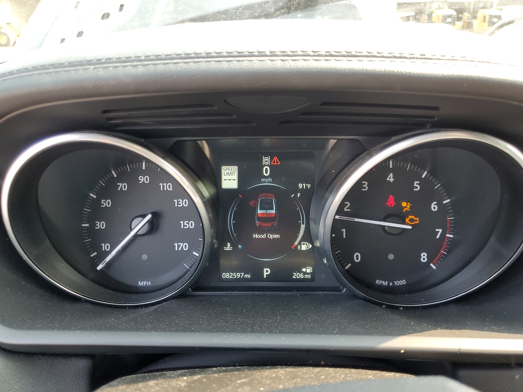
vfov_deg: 53.1
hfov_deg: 67.3
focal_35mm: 26
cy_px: 196
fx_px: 393
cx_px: 262
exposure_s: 1/120
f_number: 1.5
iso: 62
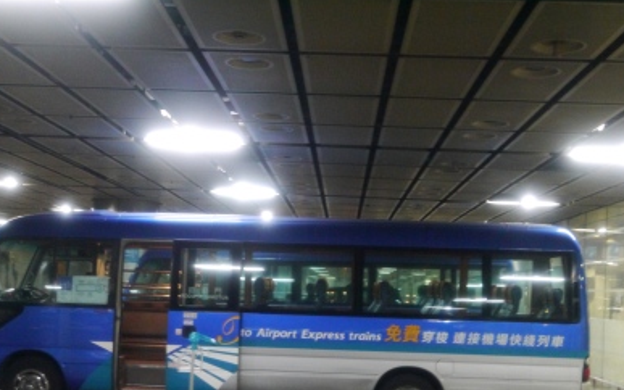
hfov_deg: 37.5
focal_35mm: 54
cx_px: 287
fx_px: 918
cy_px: 255
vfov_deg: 23.9
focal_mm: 22
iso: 1600
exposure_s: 1/10
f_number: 4.6
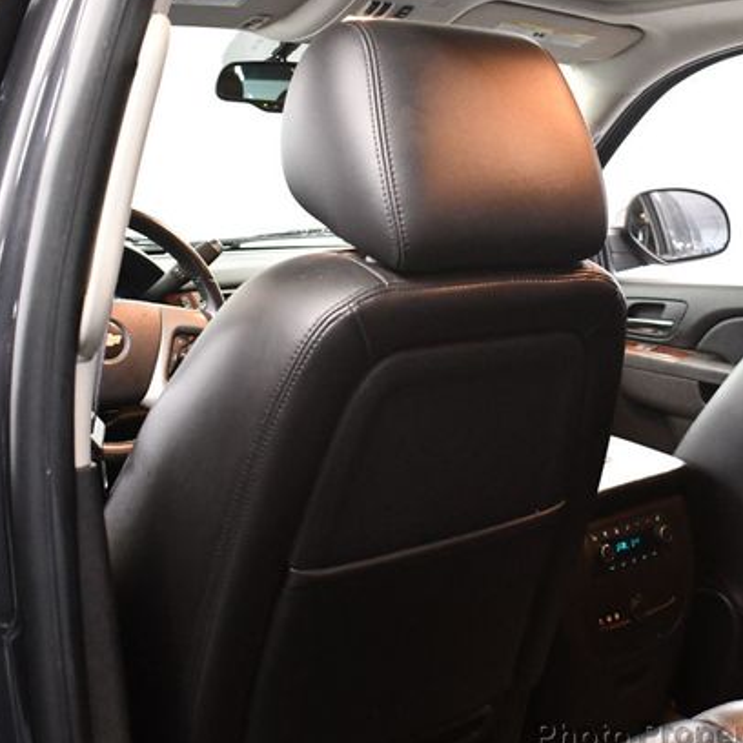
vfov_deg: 35.4
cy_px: 381
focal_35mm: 48
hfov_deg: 34.9
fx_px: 1166
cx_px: 512
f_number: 3.5
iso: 4000
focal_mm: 18
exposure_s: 1/60
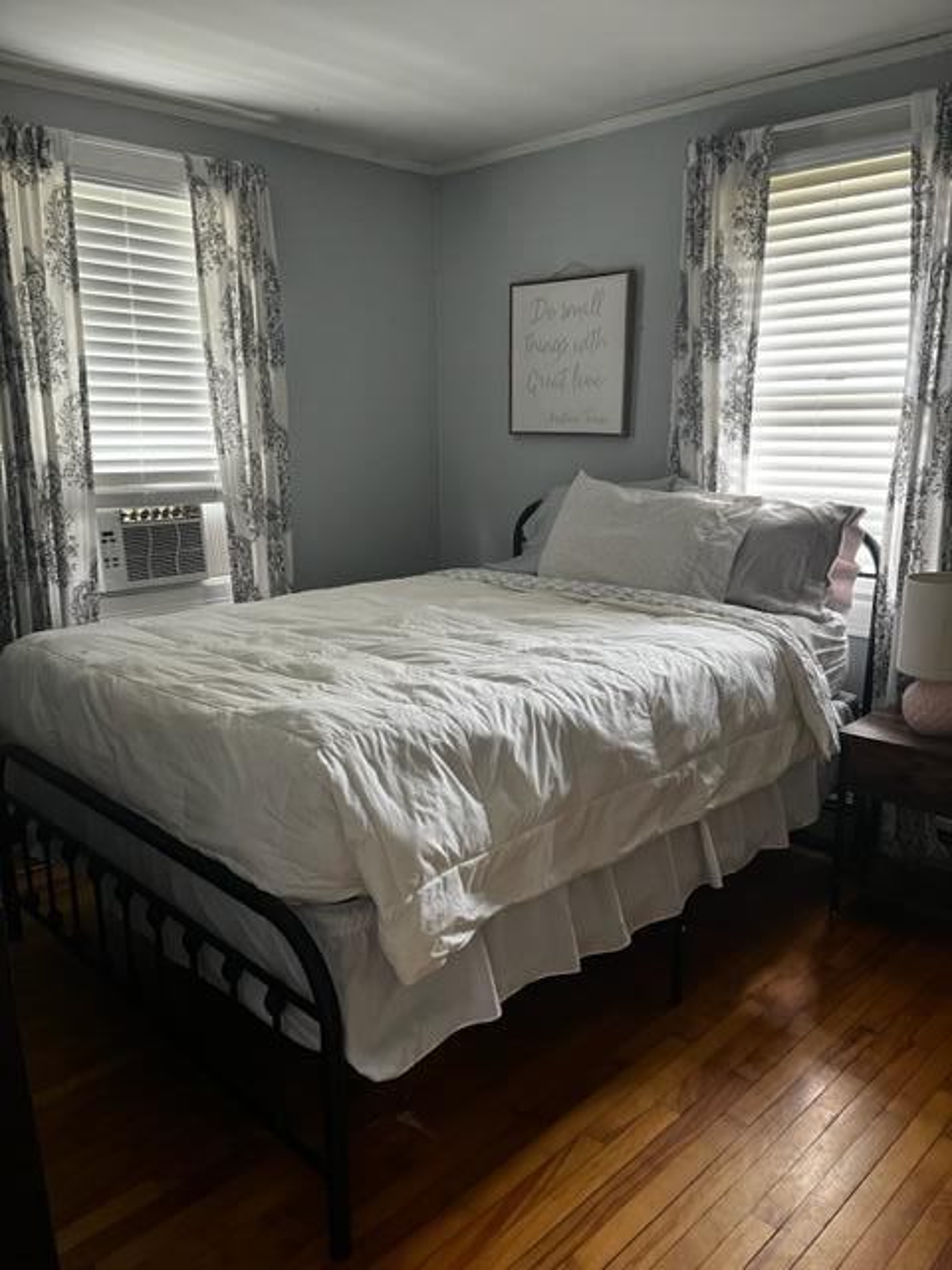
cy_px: 635
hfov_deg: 53.1
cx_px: 476
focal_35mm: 26
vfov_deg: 67.3
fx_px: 953
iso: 320
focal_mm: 5.1
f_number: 1.6
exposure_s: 1/60
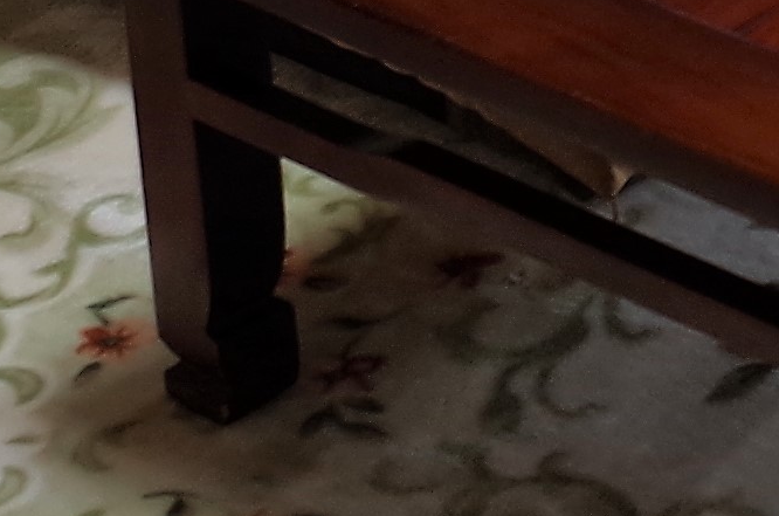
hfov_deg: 9.3
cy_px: -612
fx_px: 4470
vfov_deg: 6.4
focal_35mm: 207
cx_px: 1547
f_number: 2.8
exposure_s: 1/40
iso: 140
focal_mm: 18.3
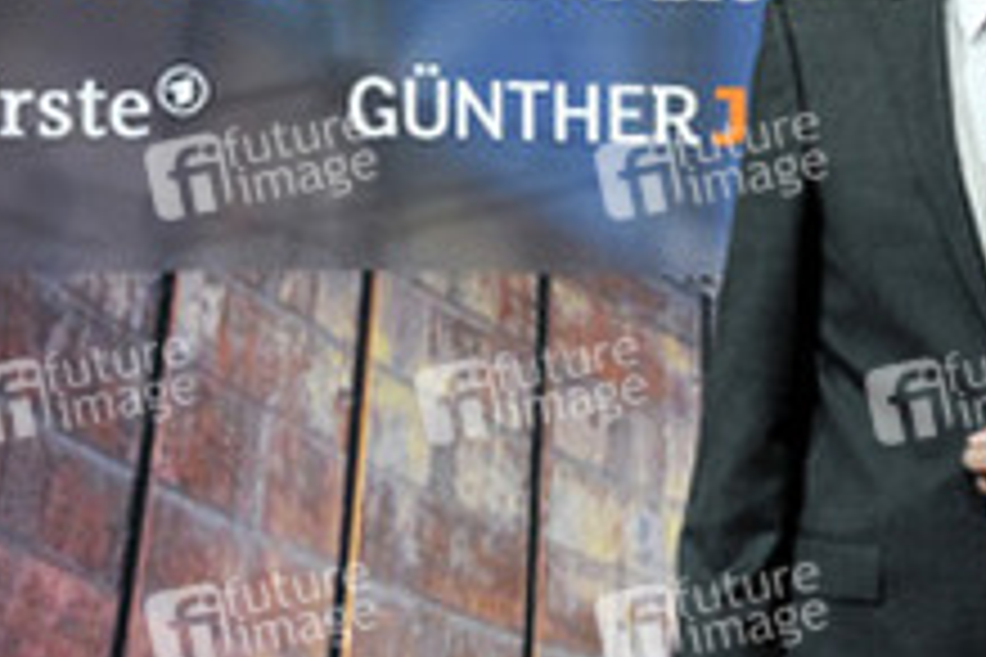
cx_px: 592
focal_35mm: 206
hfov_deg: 10.0
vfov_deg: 6.7
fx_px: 5642
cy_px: 54
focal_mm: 100
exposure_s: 1/160
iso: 1600
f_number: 5.6
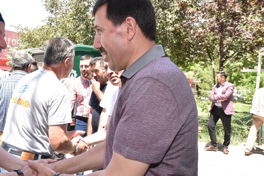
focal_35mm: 40
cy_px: 91
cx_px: 68
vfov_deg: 33.4
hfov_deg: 46.8
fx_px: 293
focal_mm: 24
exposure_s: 1/125
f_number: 5.6
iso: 160
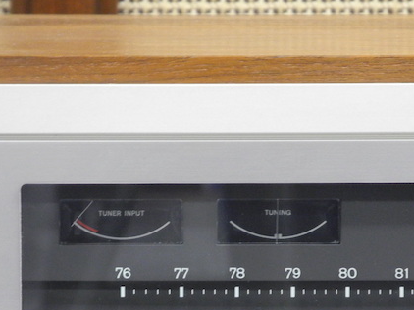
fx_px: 5439
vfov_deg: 3.3
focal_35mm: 455
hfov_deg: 4.4
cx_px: 214
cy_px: 293
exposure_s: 1/6.7
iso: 400
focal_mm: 42.6
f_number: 5.6
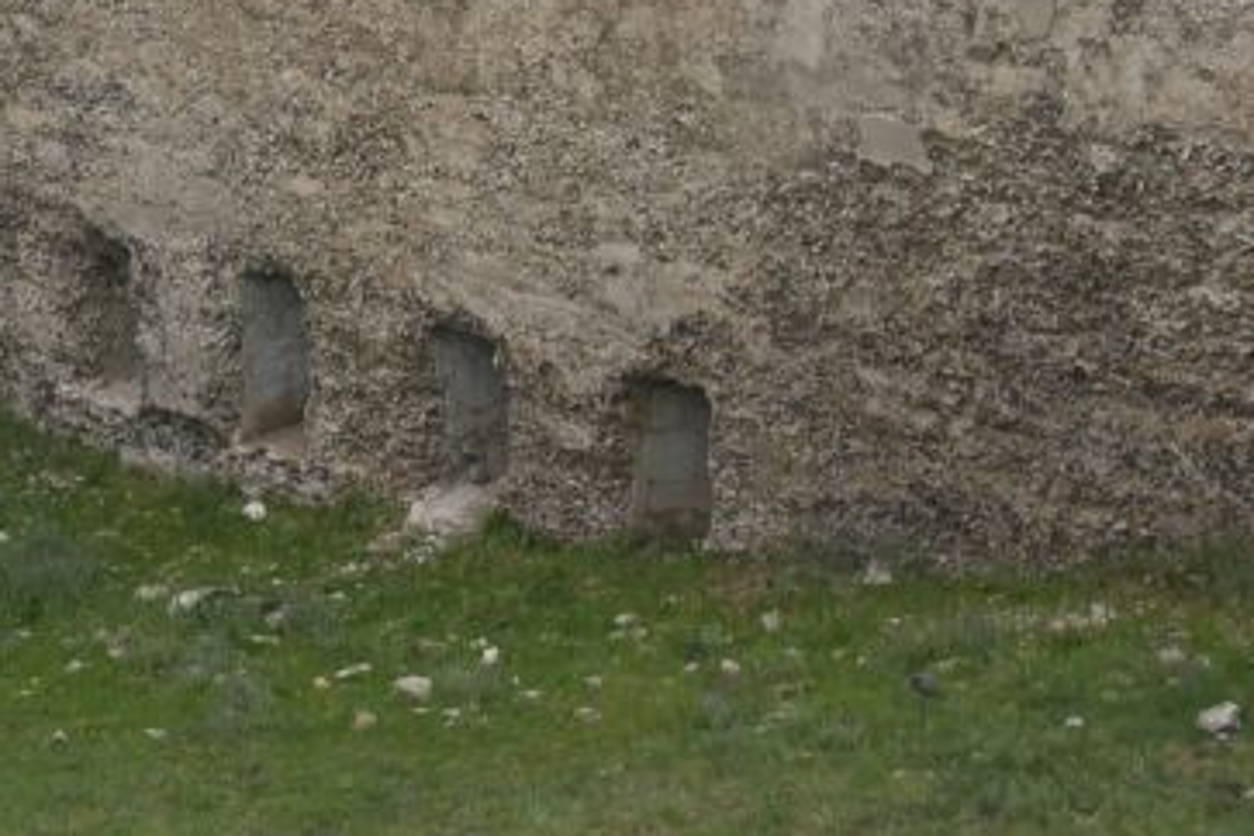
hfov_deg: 17.3
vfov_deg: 12.0
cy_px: -206
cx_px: -387
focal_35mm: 111
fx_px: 3866
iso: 1250
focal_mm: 31
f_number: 18
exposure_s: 1/160
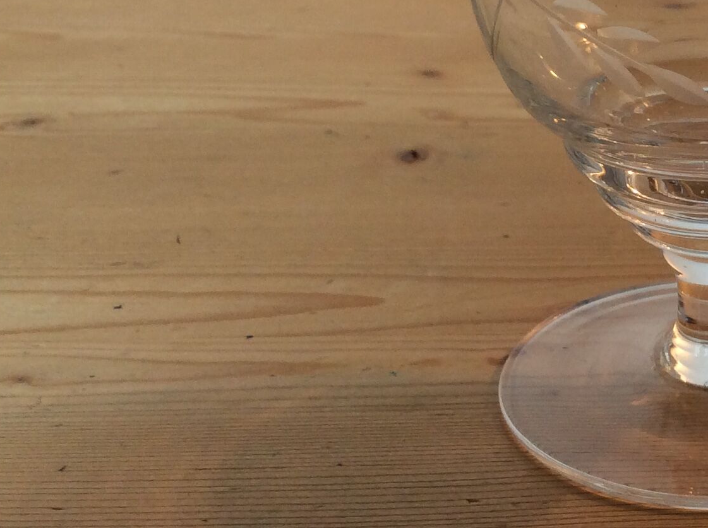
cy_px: 191
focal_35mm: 74
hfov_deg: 25.2
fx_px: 1511
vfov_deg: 19.8
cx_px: 699
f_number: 2.4
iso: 50
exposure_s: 1/50
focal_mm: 3.3
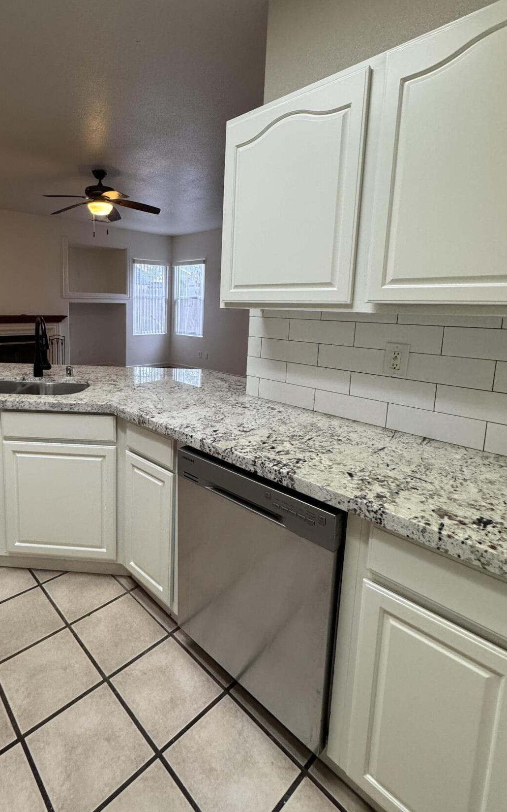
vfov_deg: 90.7
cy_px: 358
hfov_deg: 63.4
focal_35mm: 18
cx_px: 170
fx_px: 398
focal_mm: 2.22
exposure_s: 1/120
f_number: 2.2
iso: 320
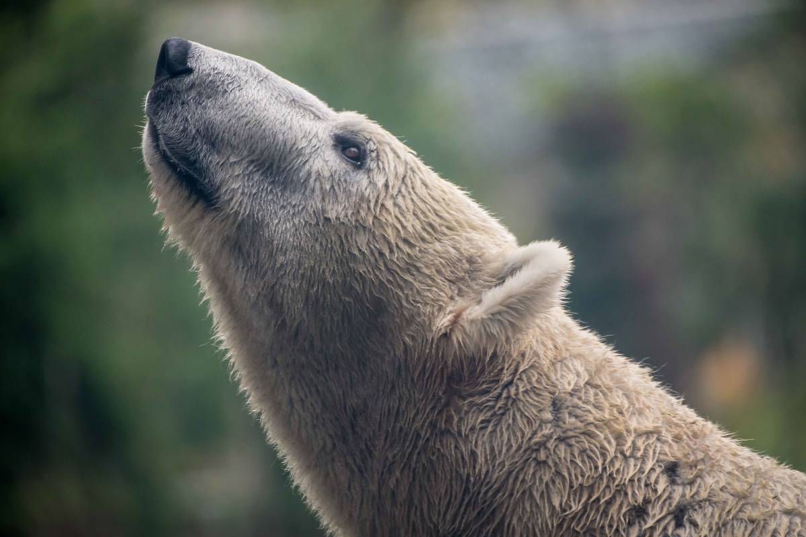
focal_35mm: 381
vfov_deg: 3.6
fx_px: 8529
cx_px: 403
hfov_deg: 5.4
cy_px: 268
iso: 800
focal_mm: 380
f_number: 7.1
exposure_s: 1/500
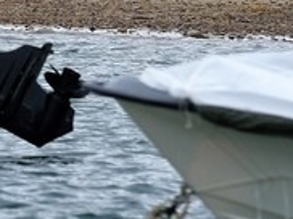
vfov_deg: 0.9
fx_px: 14311
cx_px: -877
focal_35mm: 1693
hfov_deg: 1.2
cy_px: -593
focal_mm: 200
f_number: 6.3
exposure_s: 1/400
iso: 400
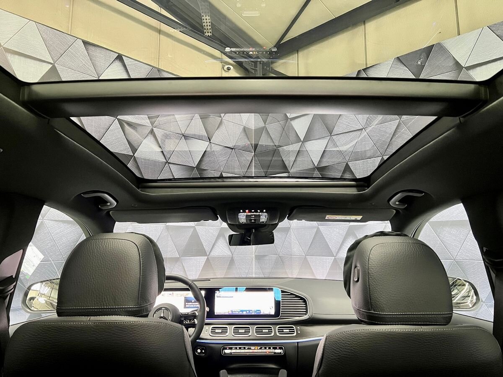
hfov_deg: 67.3
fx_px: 378
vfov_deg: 53.1
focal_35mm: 26
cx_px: 252
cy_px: 188
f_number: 1.5
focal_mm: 5.7
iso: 800
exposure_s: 1/30
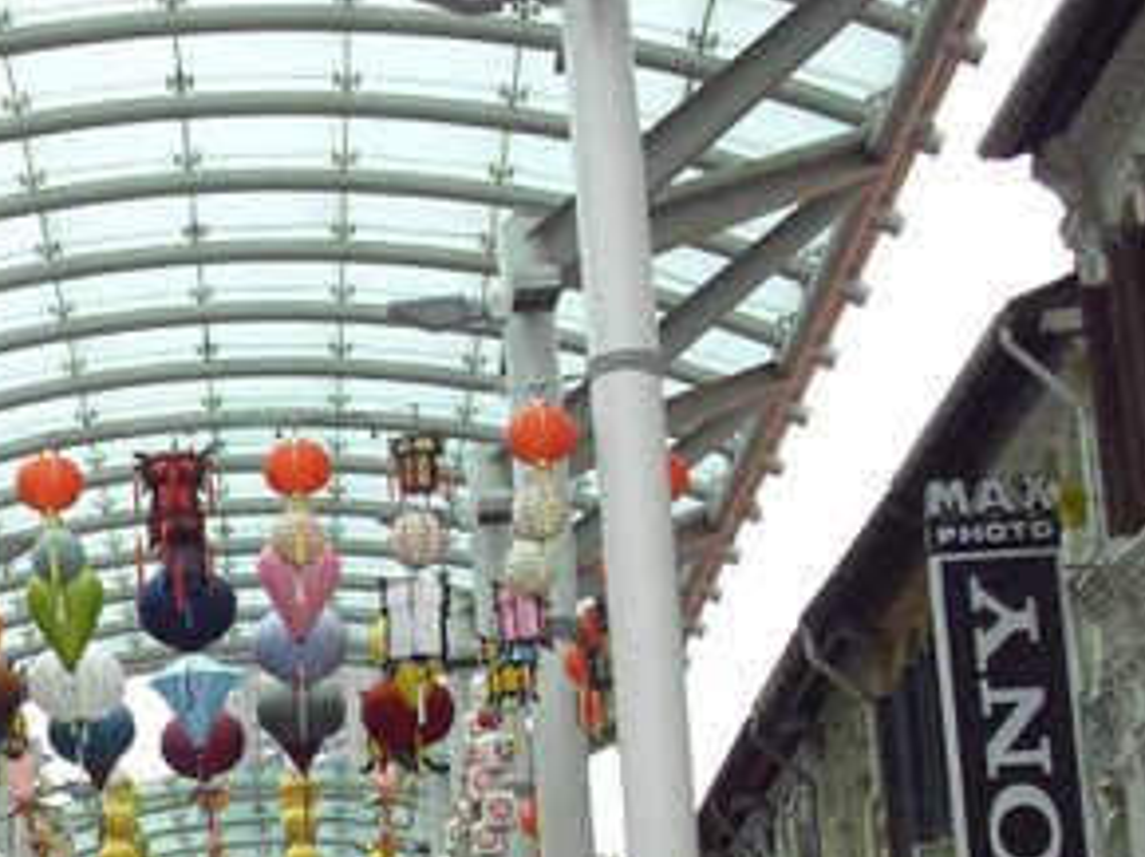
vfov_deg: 13.9
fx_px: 3470
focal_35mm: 105
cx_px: -24
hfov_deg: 18.2
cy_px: 865
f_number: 2.8
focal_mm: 6.2
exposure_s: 1/500
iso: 100
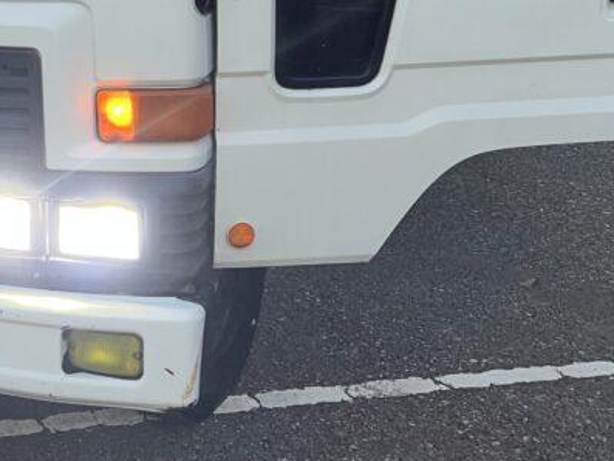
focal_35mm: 67
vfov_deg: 21.3
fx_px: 1189
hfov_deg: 26.6
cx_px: -63
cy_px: 22
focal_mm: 5.7
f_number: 1.5
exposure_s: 1/48
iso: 32
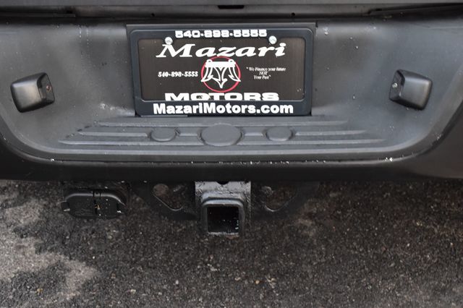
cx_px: 232
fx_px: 733
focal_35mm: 57
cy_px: 154
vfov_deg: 23.8
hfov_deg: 35.1
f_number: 6.3
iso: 1250
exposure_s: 1/15
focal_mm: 38
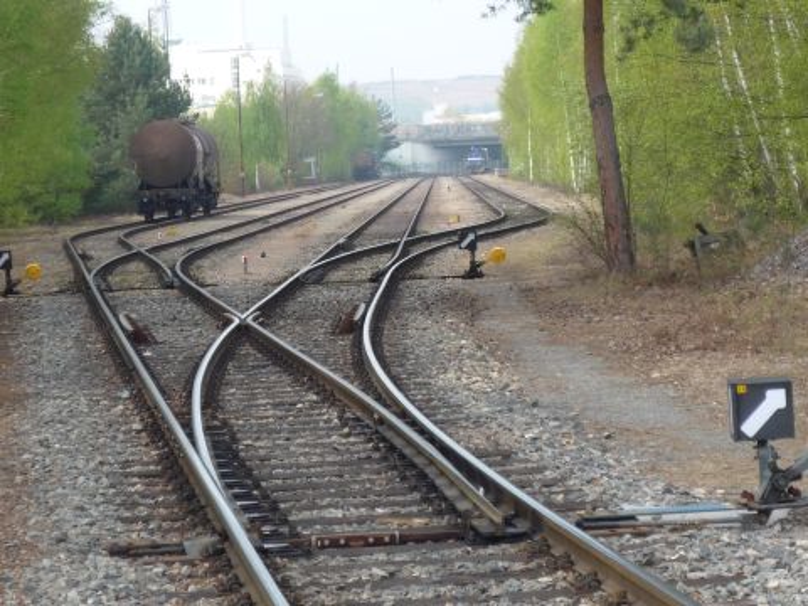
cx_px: 404
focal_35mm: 129
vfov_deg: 11.5
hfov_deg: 15.3
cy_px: 303
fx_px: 3011
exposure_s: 1/160
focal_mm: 16.3
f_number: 5.7
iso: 100
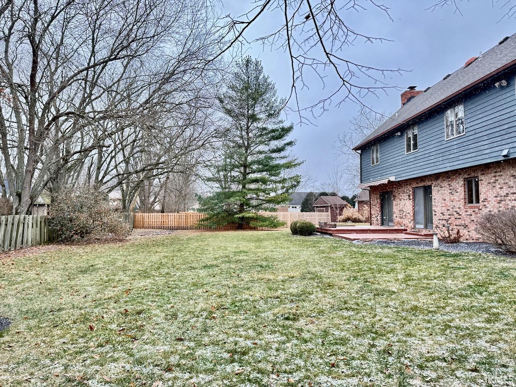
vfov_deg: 56.8
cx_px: 258
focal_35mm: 24
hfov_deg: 71.6
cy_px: 194
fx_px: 358
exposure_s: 1/377
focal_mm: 6.76
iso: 100
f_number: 1.78
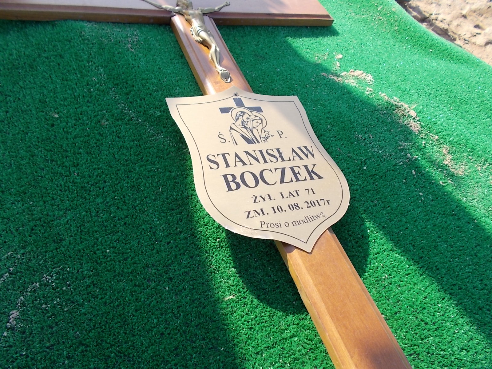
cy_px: 184
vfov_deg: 53.1
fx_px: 370
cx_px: 246
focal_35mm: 26
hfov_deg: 67.3
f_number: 3.2
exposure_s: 1/320
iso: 80
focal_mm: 4.6
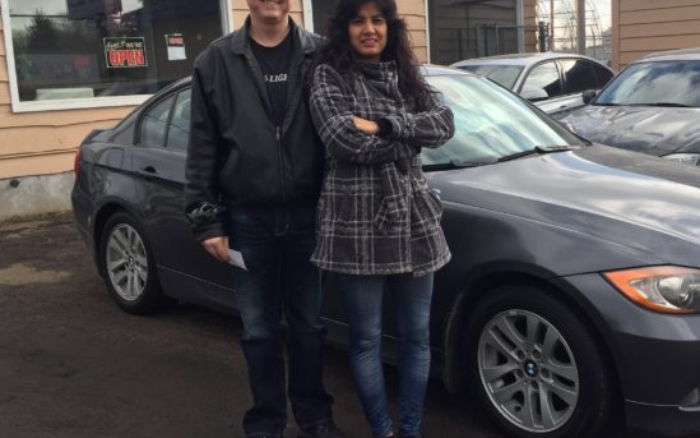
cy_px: 181
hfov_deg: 45.9
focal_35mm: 43
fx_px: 820
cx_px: 430
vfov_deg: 29.8
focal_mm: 4.15
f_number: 2.2
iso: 32
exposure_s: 1/842
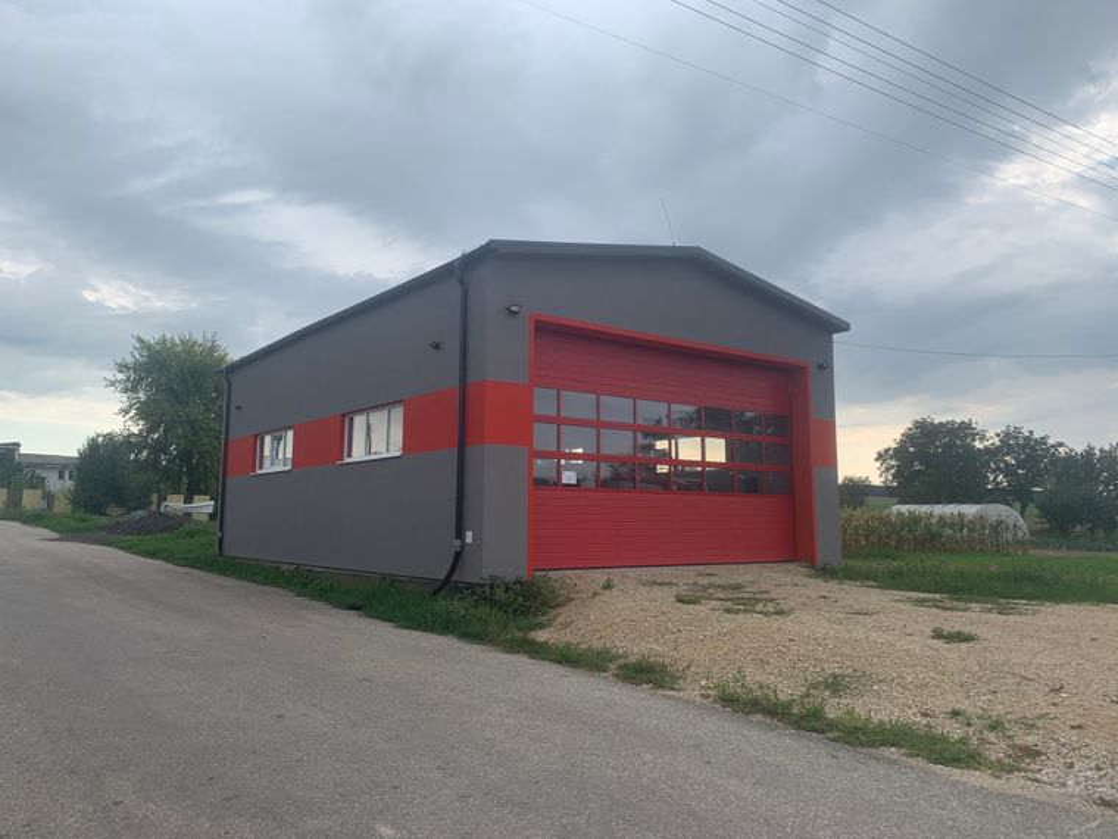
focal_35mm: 26
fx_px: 840
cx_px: 559
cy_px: 420
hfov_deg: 67.3
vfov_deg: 53.1
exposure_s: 1/1387
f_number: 1.8
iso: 25
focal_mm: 4.25
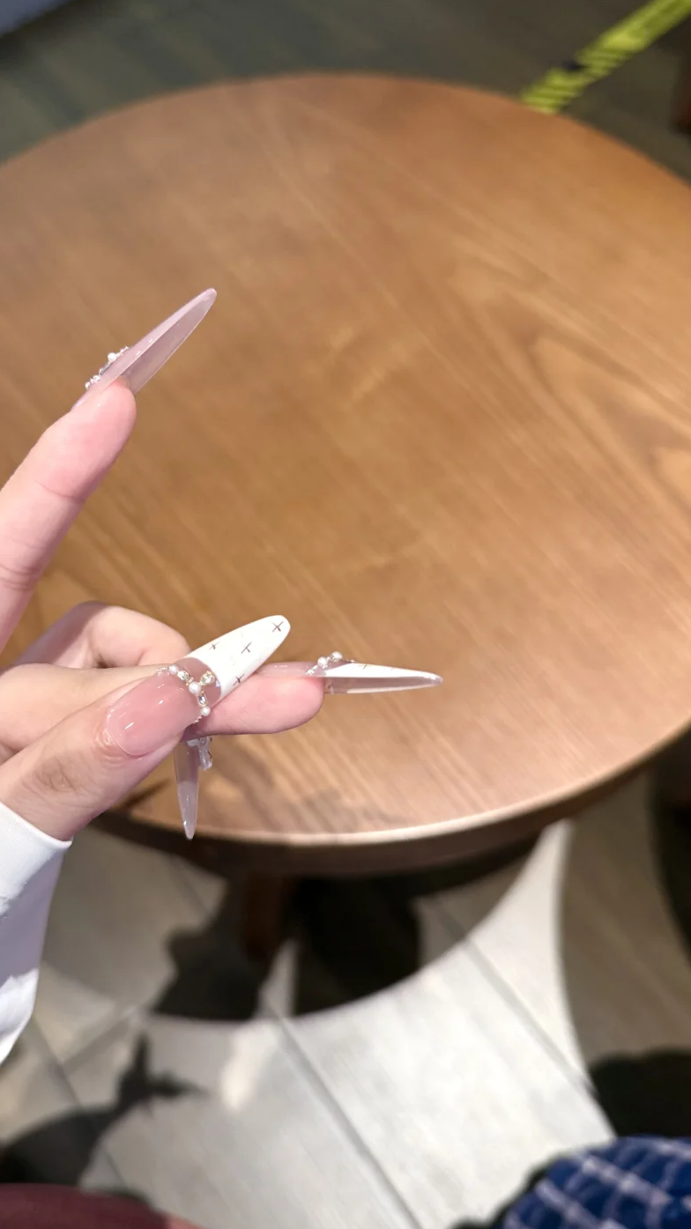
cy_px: 608
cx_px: 267
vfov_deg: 69.9
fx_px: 880
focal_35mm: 27
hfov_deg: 42.6
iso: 320
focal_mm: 6.76
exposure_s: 1/50
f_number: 1.78
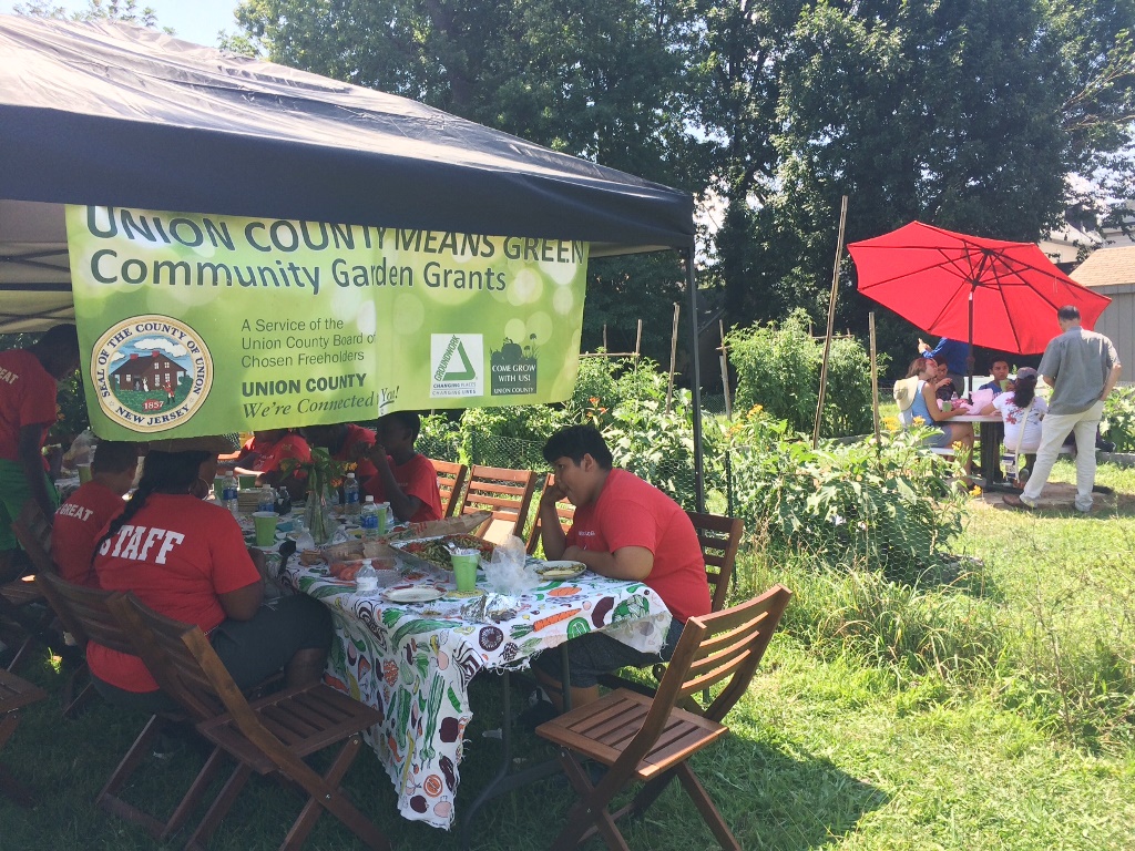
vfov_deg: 48.2
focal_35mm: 29
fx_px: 951
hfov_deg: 61.7
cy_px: 426
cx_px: 568
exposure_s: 1/684
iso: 32
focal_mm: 4.15
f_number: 2.2
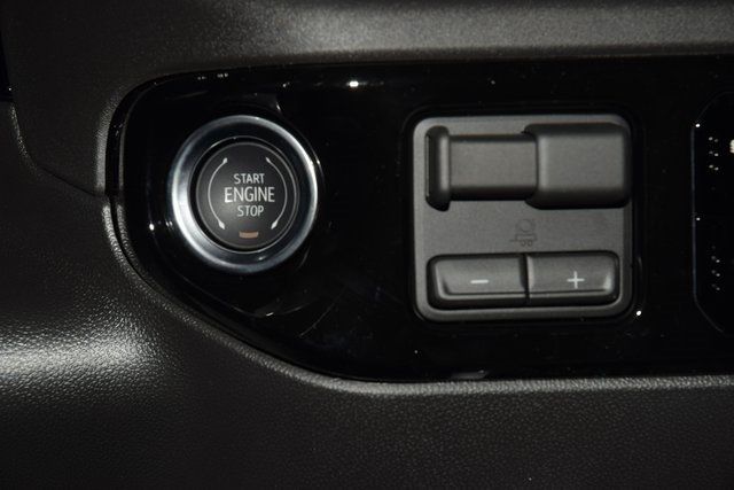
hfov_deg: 19.5
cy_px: 245
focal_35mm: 105
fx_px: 2141
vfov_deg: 13.0
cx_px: 367
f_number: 8
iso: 100
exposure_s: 1/125
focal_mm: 70
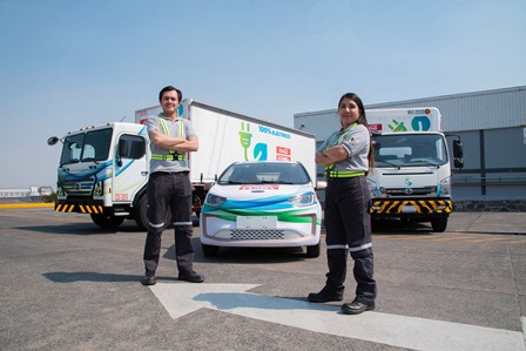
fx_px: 351
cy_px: 176
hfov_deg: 73.7
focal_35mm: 24
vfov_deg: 53.2
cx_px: 263
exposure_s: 1/320
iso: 250
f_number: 13
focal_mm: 24
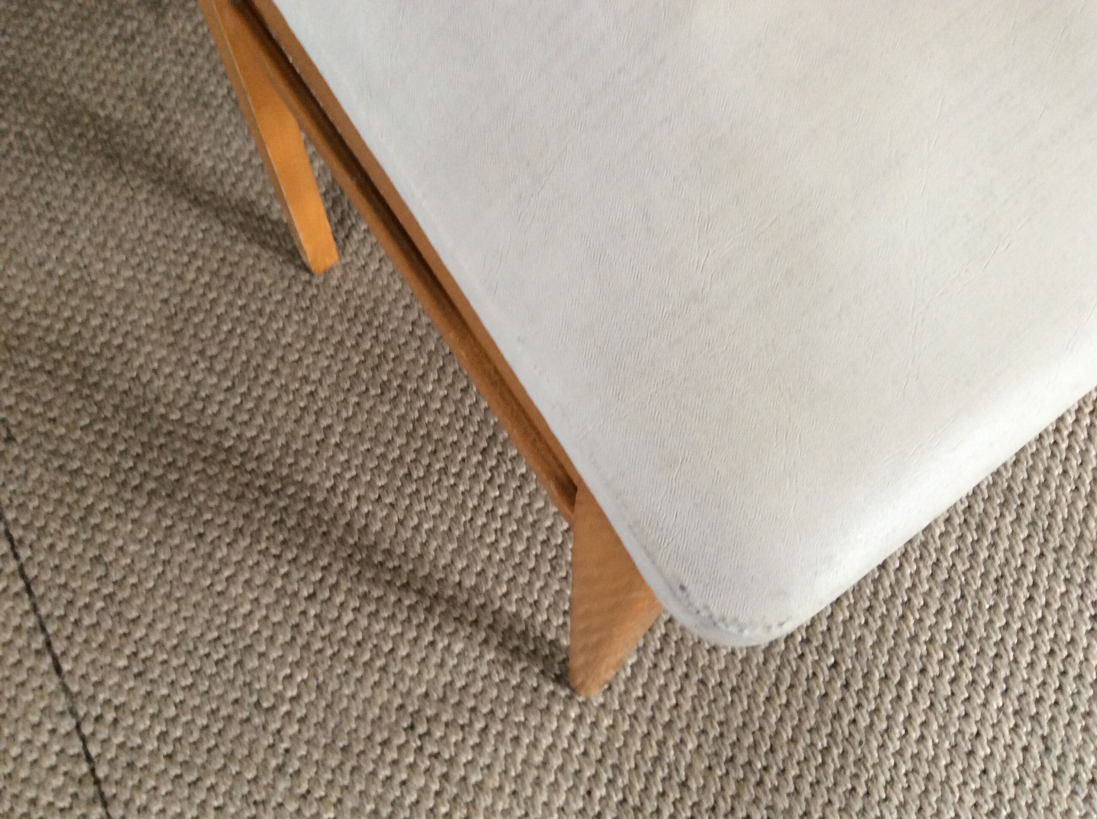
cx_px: 548
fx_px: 1013
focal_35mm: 32
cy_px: 410
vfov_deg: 44.1
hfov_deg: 56.9
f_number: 2.4
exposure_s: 1/25
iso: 100
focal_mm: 3.3
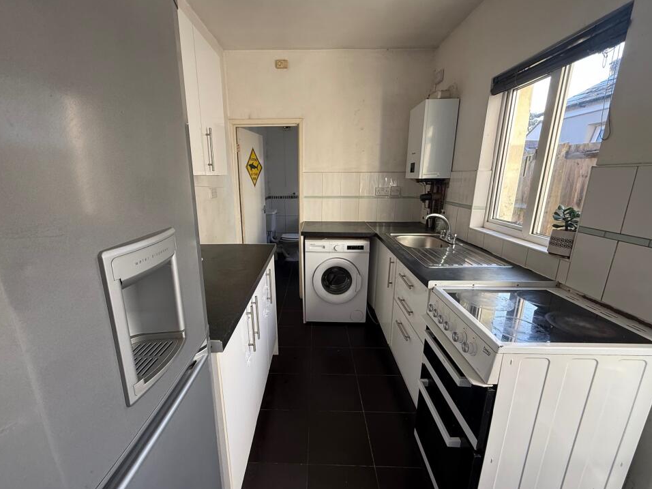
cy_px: 247
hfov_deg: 98.1
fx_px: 283
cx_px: 310
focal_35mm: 15
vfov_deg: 81.7
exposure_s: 1/99
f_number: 2.2
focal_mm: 2.22
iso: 125
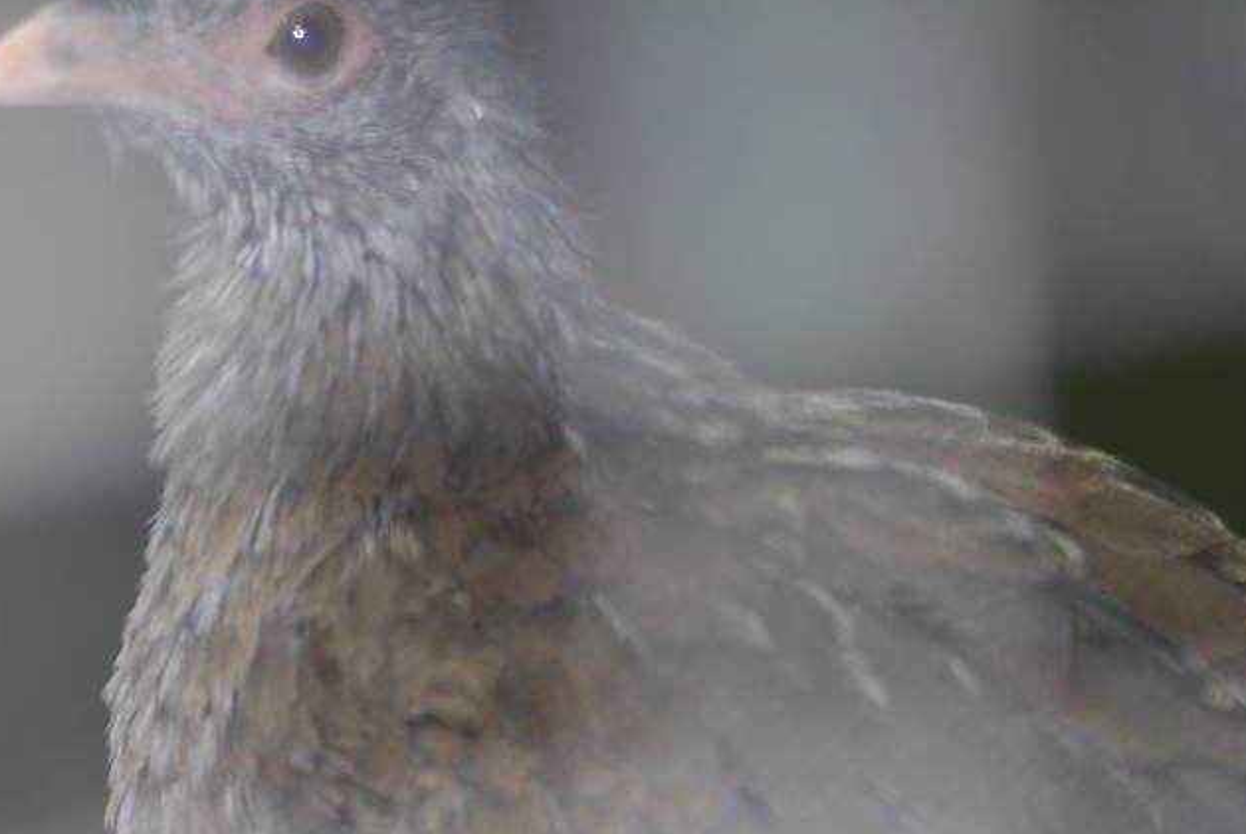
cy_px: 124
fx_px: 9252
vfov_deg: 5.2
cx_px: 8
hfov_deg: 7.7
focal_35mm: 267
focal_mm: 70
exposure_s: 1/125
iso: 100
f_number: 4
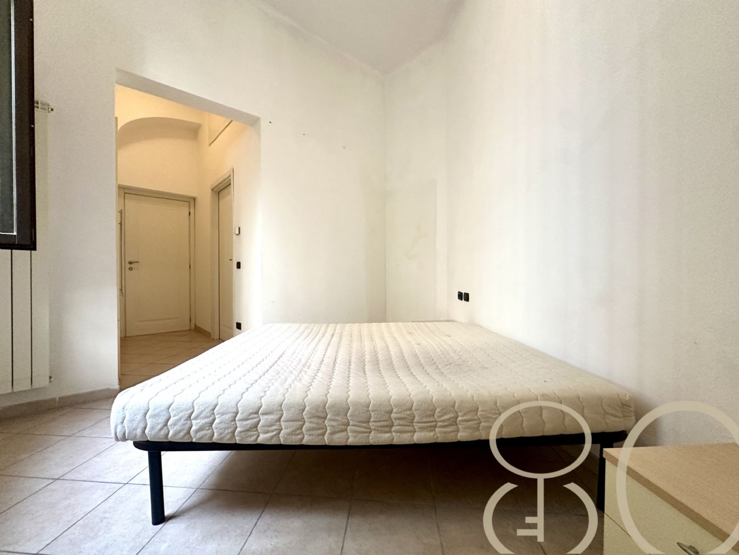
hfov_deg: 102.0
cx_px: 370
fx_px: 299
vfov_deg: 85.7
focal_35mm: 14
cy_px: 278
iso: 320
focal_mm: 2.22
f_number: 2.2
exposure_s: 1/100
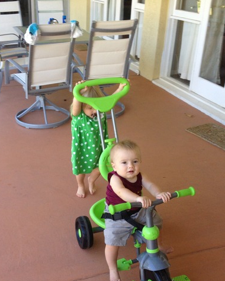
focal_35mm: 46
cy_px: 140
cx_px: 87
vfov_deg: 40.3
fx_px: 383
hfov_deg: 32.6
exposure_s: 1/120
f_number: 2.4
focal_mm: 4.28
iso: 80
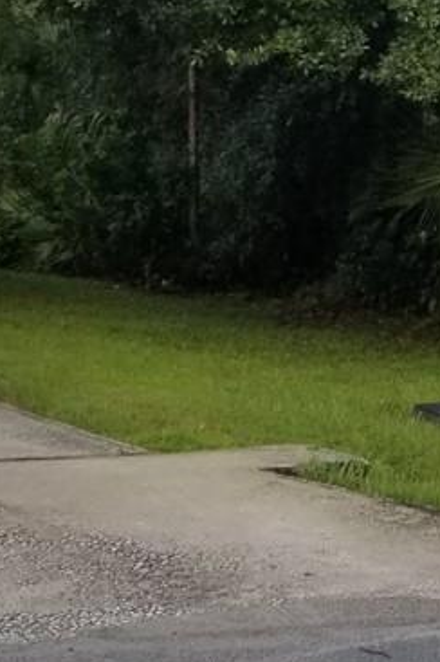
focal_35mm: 118
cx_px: 884
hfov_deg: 10.6
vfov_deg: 16.3
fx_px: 2167
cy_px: -224
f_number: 1.7
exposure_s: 1/1224
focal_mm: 4.25
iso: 50
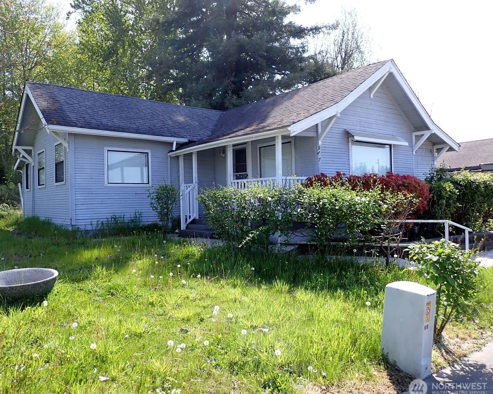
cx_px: 225
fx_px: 394
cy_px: 198
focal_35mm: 27
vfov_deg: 53.2
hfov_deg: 64.0
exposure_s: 1/500
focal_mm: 4.5
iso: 100
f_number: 2.8
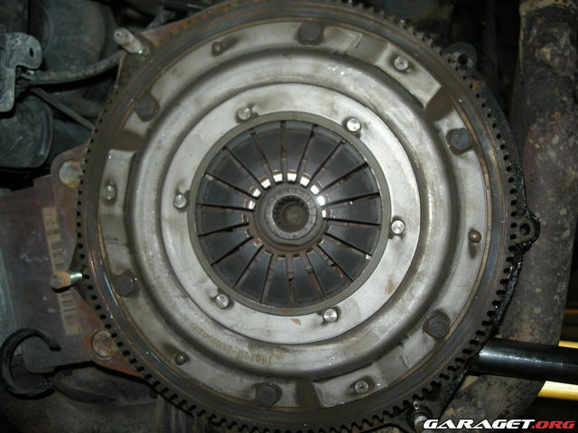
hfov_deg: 52.6
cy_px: 216
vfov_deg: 40.7
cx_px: 289
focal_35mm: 35
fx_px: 584
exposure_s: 1/60
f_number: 2.8
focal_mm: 5.7
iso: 50
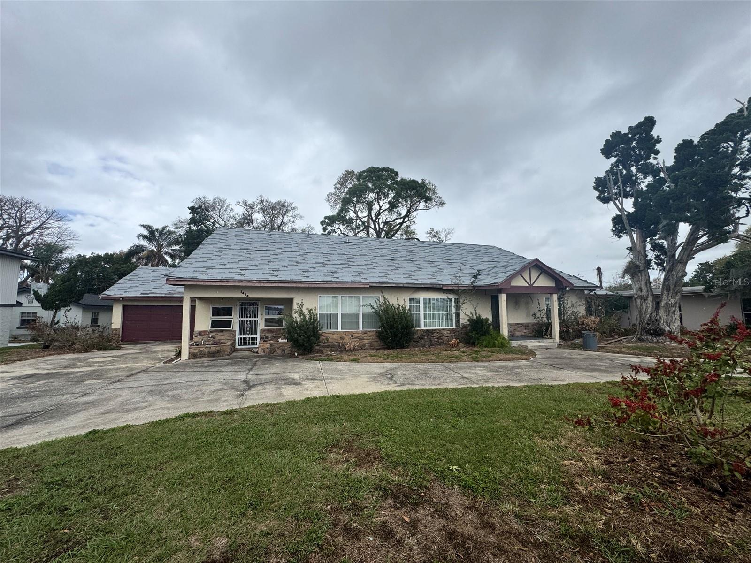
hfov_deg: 102.1
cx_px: 376
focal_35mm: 14
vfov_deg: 85.7
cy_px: 282
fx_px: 304
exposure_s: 1/1927
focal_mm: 2.22
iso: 50
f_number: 2.2
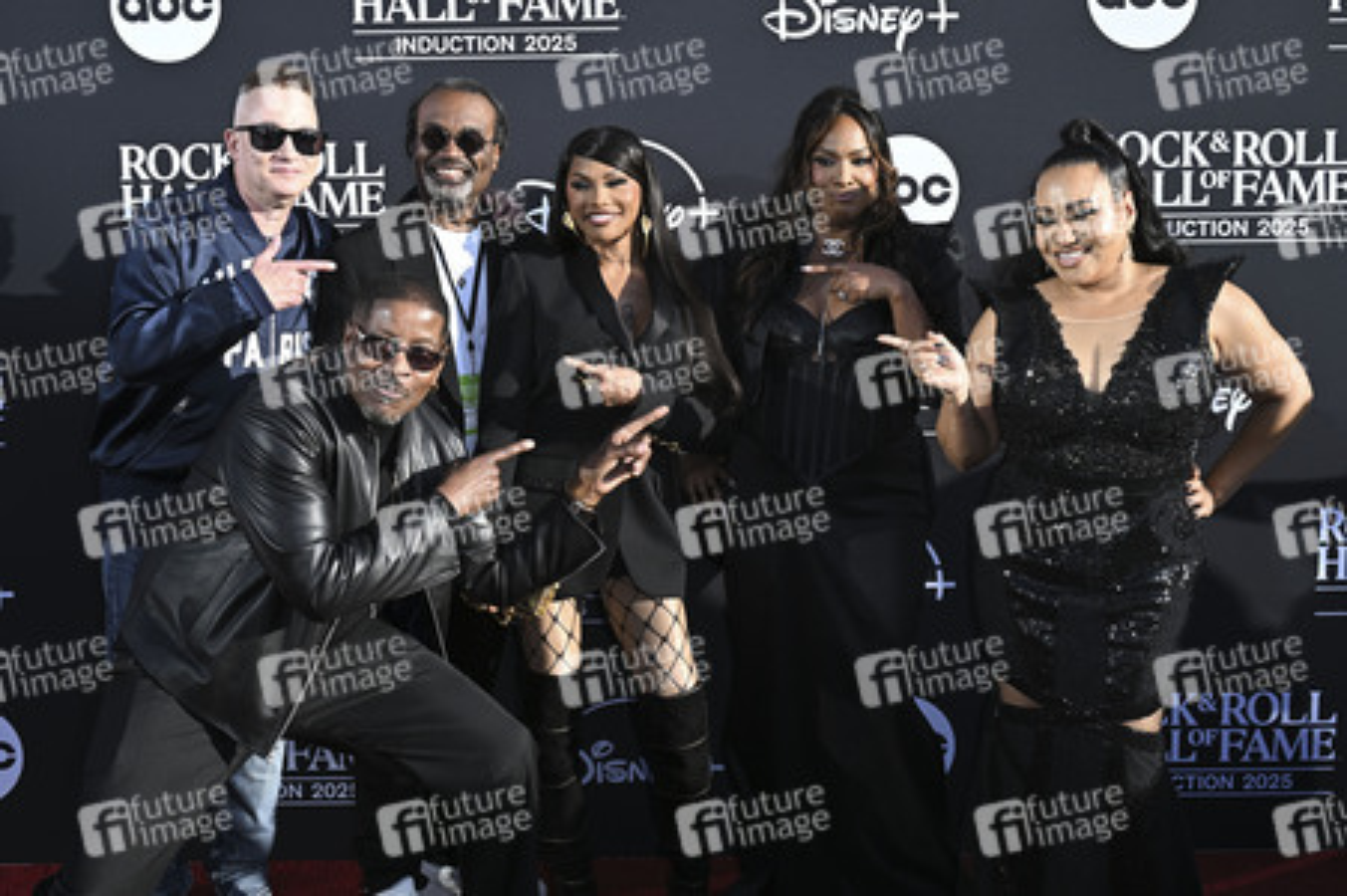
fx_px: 1383
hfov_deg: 51.9
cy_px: 448
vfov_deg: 35.9
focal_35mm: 37
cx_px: 674
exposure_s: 1/320
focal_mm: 37
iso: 250
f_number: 9
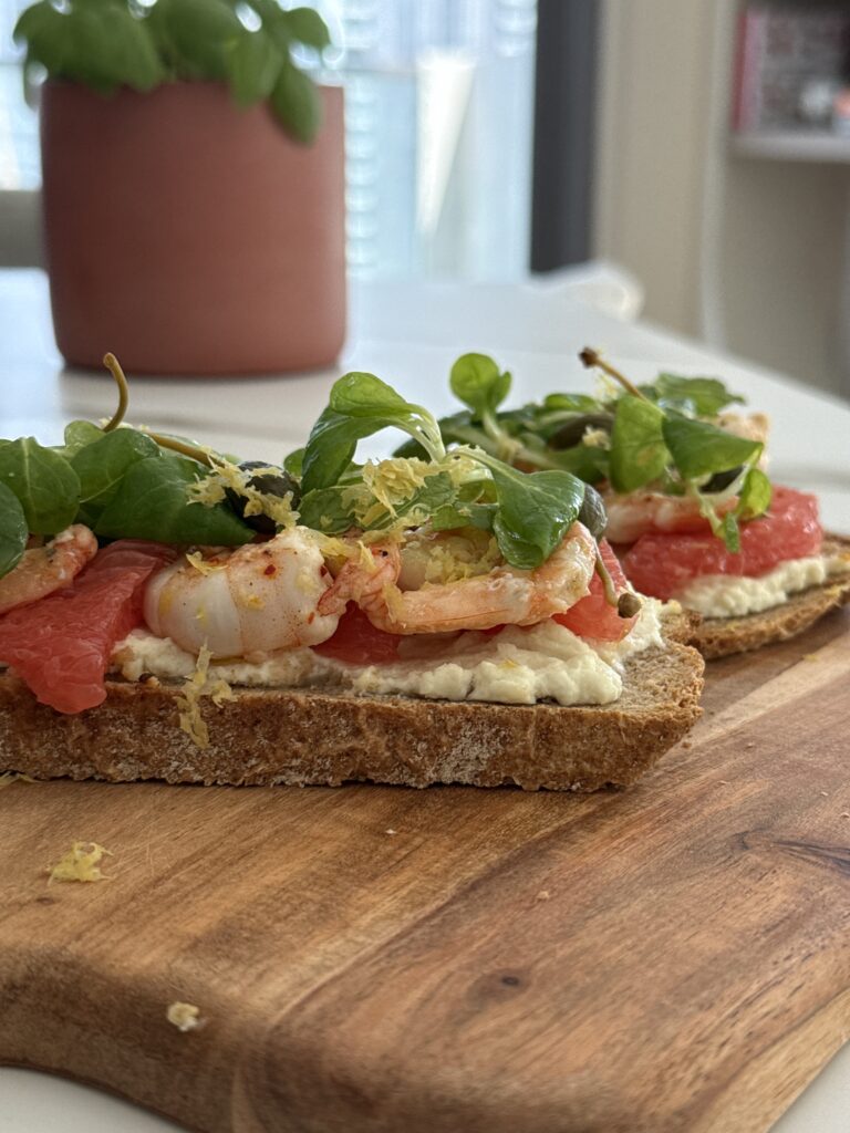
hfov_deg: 30.3
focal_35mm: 48
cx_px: 425
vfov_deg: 39.7
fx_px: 1572
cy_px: 566
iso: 125
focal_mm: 6.76
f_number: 1.78
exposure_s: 1/229
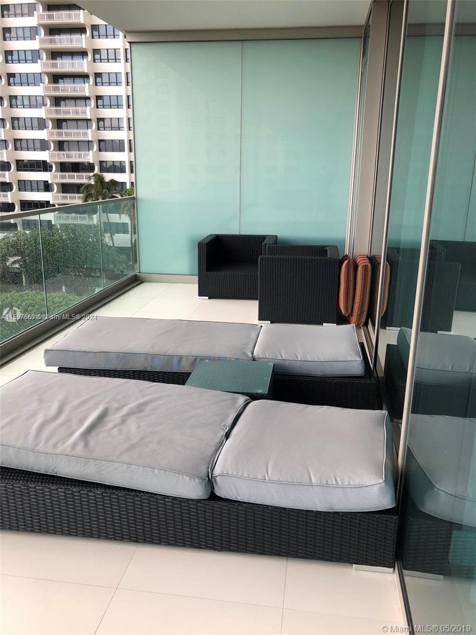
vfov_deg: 63.4
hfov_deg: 49.7
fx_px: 513
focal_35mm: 28
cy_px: 318
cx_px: 238
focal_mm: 3.99
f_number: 1.8
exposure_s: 1/40
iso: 25
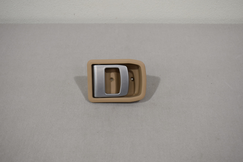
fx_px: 304
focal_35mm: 45
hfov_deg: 43.6
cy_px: 81
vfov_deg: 29.9
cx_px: 122
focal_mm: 30
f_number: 5.6
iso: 360
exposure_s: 1/125
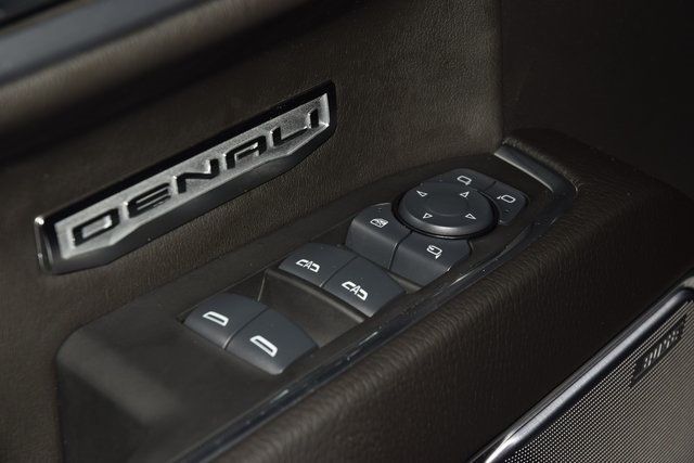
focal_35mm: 105
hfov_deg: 19.5
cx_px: 347
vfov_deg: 13.0
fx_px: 2024
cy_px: 232
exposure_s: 1/125
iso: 100
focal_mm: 70
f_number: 8
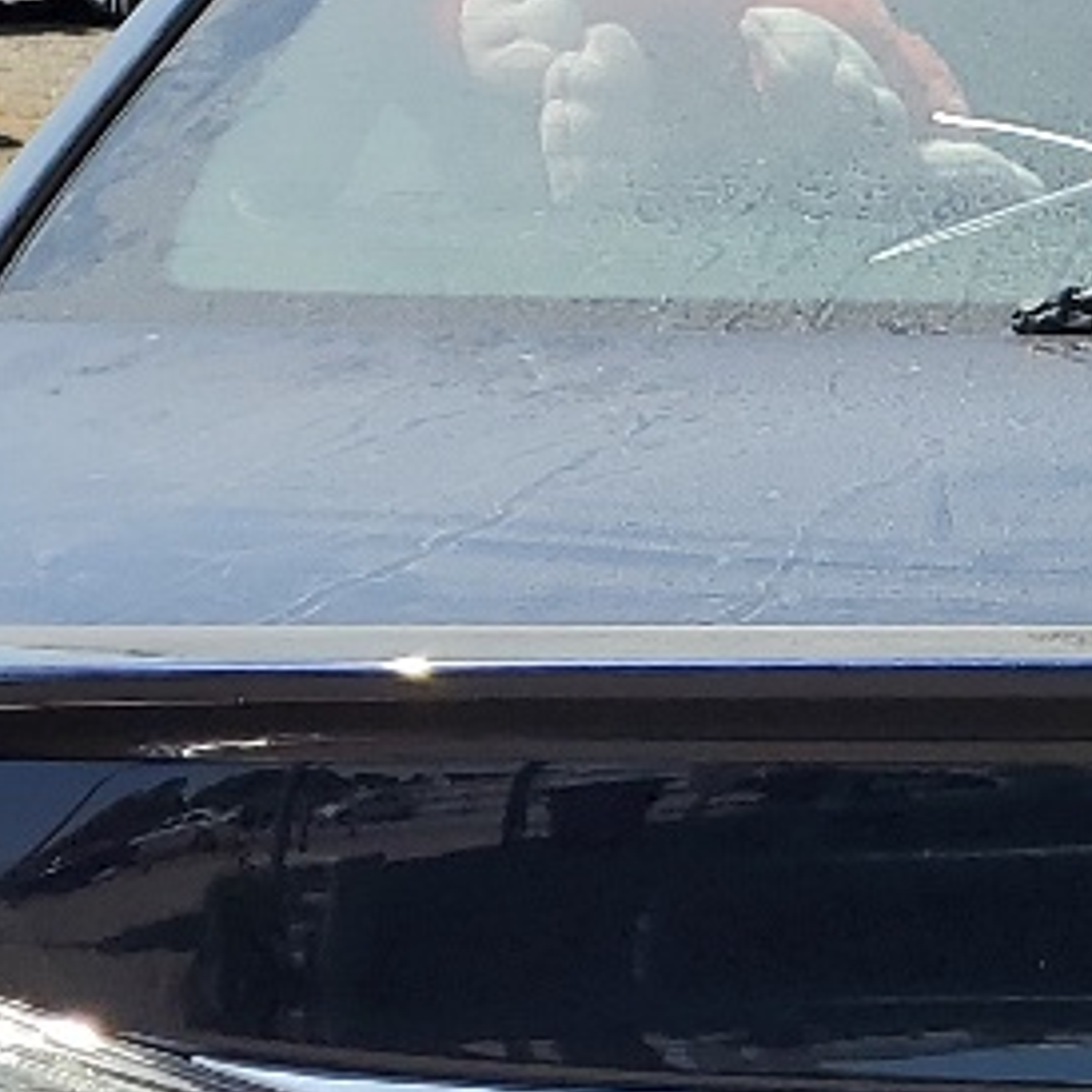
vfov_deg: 12.8
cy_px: 1224
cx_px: 1646
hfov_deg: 12.4
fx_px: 4783
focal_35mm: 134
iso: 50
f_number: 1.5
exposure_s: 1/2500
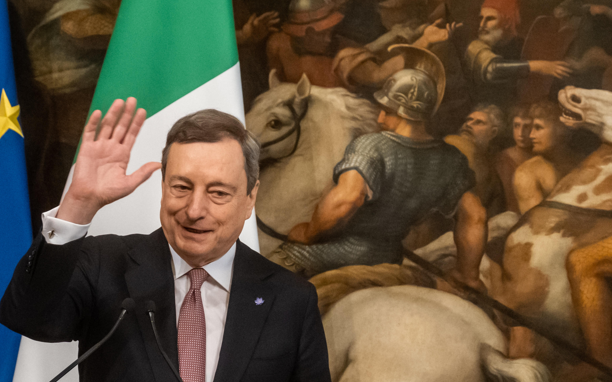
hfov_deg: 20.6
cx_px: 306
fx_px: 1685
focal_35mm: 101
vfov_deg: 13.0
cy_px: 197
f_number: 4.5
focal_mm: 66
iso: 4000
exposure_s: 1/320
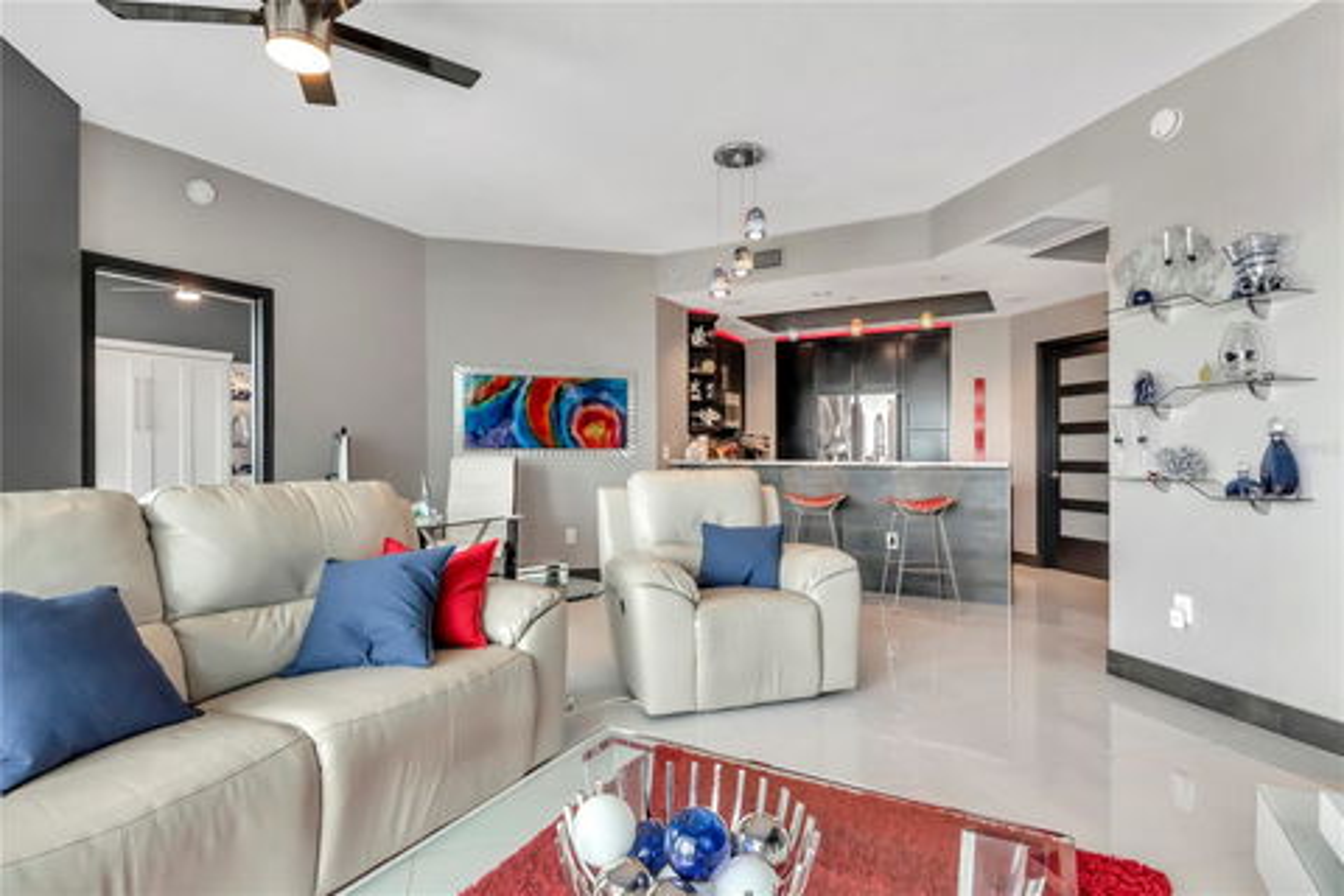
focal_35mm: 18
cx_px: 672
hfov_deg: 90.0
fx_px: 672
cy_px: 448
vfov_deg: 67.4
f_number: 7.1
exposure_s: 1/100
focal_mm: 12
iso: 1000
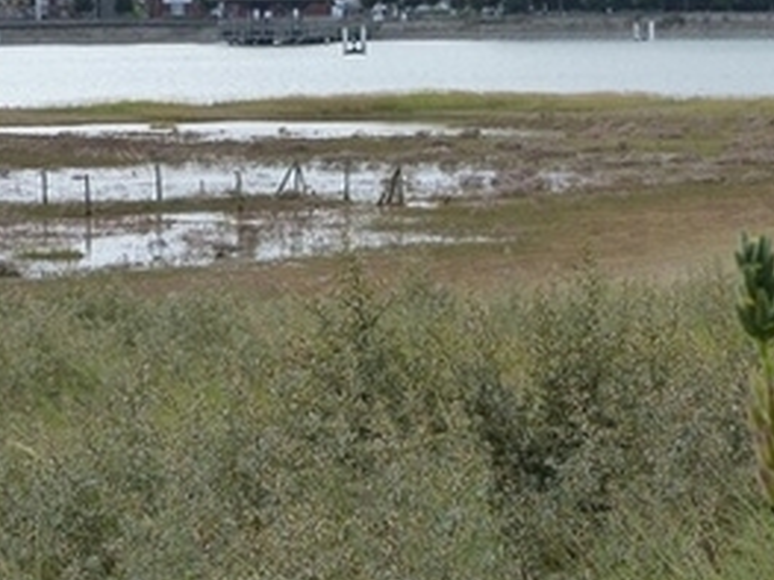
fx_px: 4179
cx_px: 574
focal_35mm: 187
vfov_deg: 7.9
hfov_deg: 10.6
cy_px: 218
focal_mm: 14.8
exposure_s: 1/250
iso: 125
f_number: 5
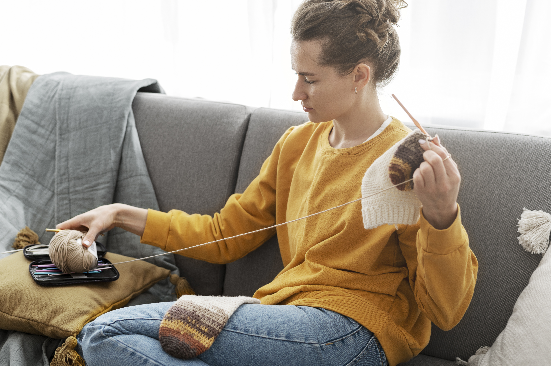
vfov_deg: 27.0
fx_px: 765
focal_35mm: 50
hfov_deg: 39.6
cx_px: 276
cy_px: 183
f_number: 3.2
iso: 250
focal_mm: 50
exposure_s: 1/400
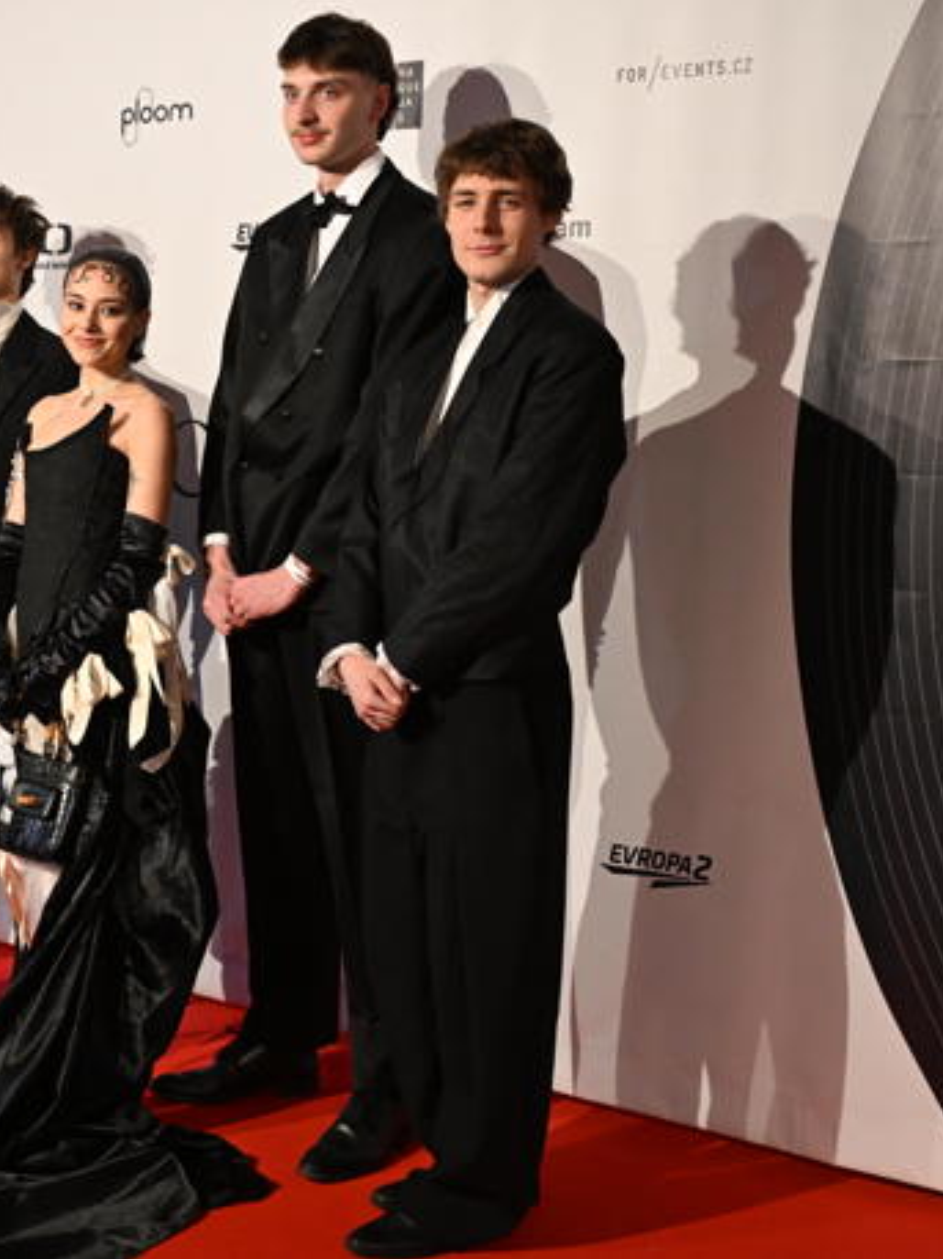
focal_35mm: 58
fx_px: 2109
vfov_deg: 33.2
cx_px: 96
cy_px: 630
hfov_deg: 24.5
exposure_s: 1/640
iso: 4000
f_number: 3.5
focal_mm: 40
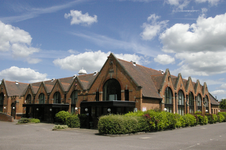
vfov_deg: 41.6
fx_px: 198
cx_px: 113
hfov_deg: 59.5
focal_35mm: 32
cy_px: 75
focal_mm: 21
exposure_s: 1/800
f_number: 22
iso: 3200
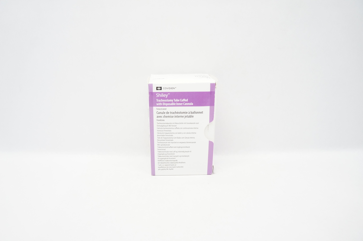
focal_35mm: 27
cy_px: 120
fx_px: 272
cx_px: 182
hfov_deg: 67.4
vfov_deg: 47.8
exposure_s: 1/80
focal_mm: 18
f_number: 5
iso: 800
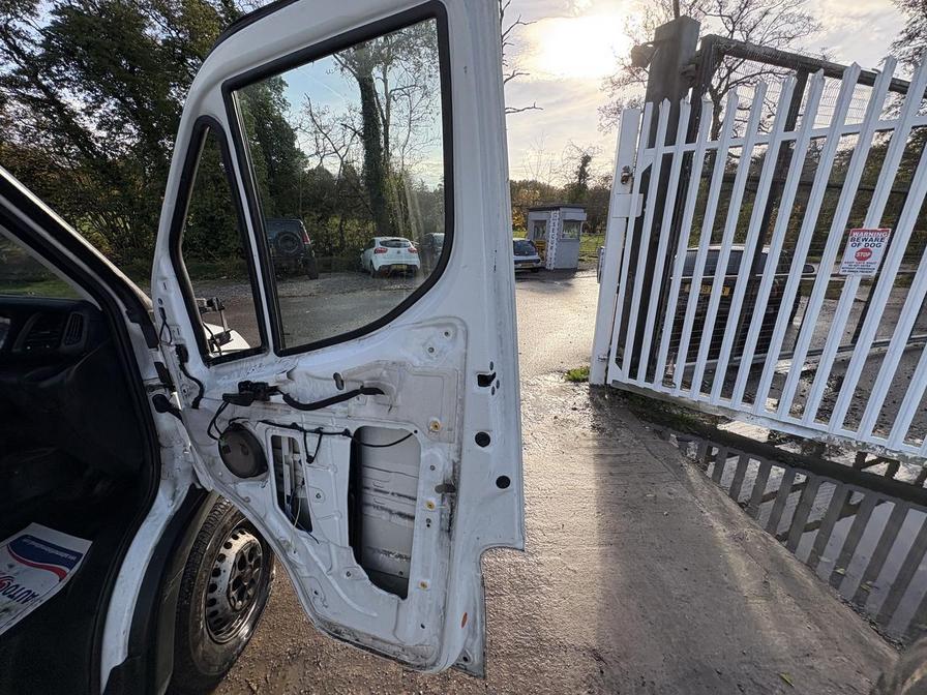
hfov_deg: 102.1
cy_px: 348
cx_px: 464
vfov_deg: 85.7
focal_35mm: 14
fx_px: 375
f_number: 2.2
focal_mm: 2.22
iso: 40
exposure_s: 1/646
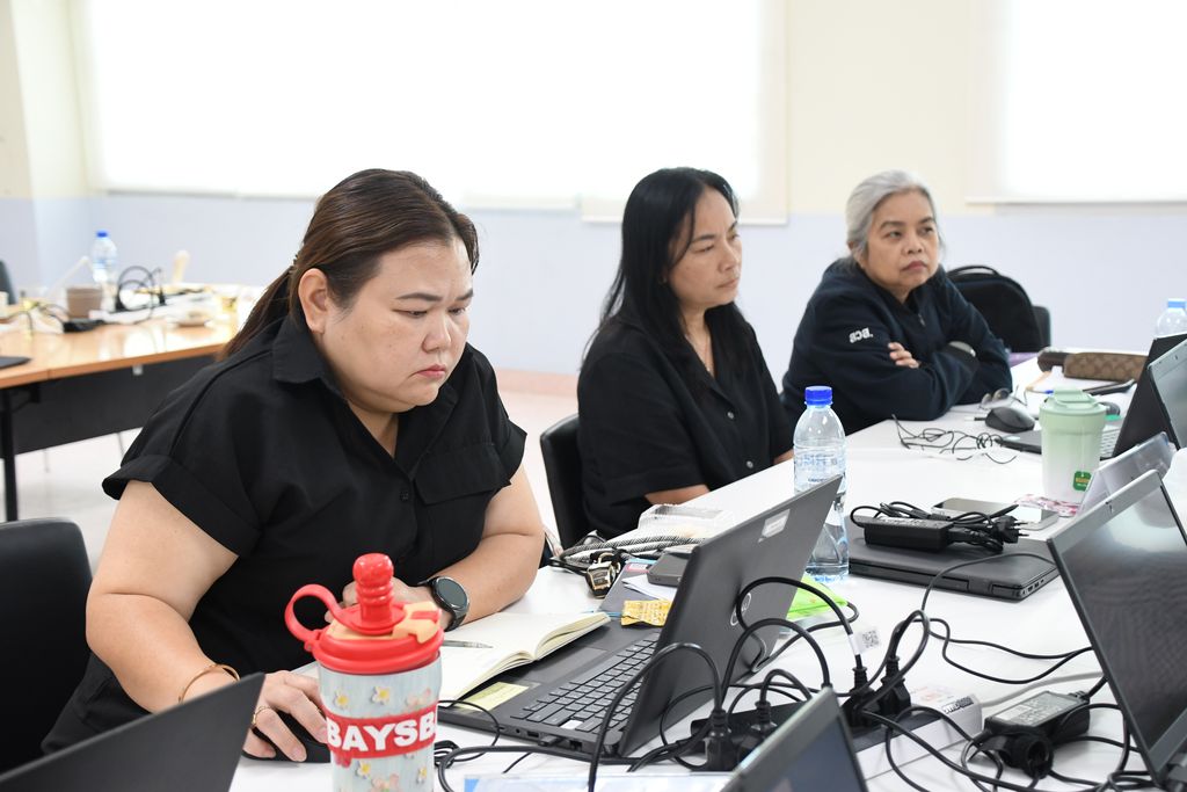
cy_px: 396
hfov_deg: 41.1
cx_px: 594
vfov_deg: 28.1
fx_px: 1583
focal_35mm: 48
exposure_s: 1/80
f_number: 4
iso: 1250
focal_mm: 32
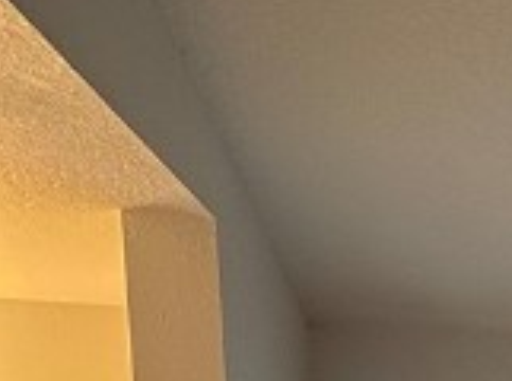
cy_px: 1153
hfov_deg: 10.1
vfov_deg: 8.2
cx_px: 1469
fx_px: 2258
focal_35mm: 153
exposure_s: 1/60
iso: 200
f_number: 1.78
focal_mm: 6.86
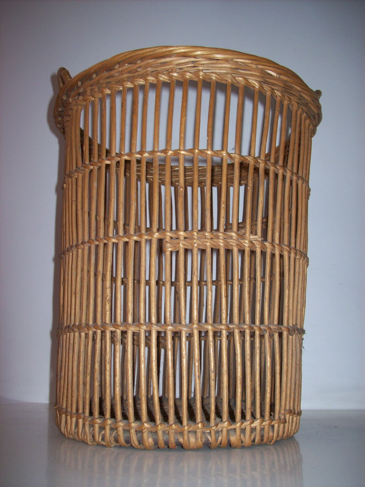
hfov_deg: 39.6
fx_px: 506
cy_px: 244
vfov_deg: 51.4
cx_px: 182
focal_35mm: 36
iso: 80
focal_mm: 6
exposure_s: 1/64
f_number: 2.7
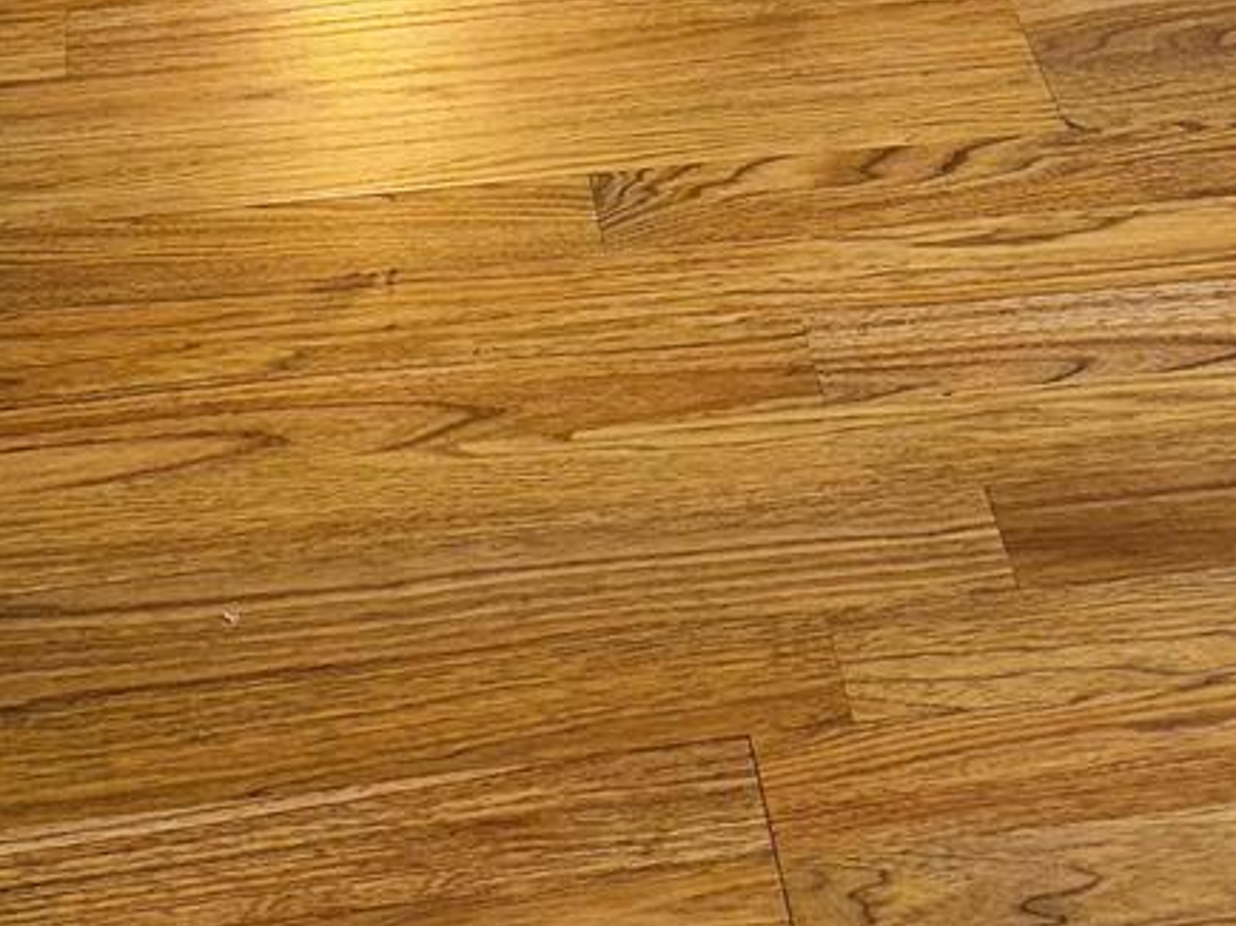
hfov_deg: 23.0
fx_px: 3033
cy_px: -245
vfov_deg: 16.5
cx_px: 678
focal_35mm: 85
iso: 80
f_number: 1.78
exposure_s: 1/30
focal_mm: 6.86
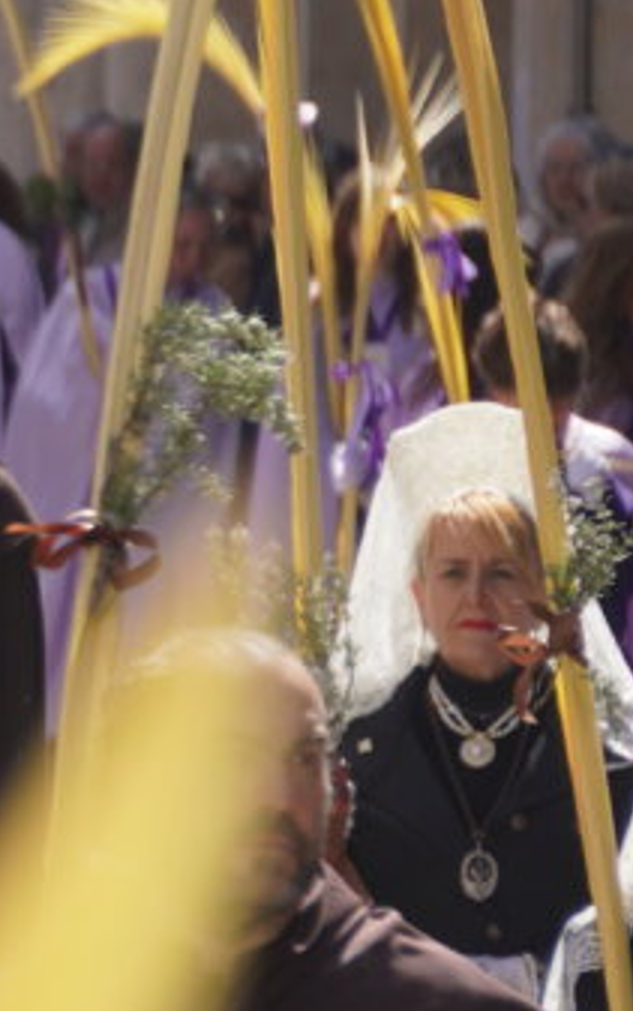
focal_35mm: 1219
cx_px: -1230
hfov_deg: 1.1
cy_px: 842
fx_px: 33604
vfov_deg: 1.7
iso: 160
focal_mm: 210
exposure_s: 1/400
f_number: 6.3
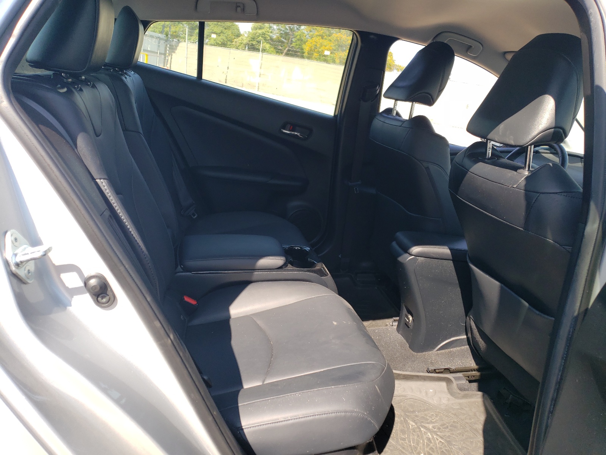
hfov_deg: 67.3
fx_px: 455
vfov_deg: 53.1
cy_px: 228
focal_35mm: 26
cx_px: 303
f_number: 1.5
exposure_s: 1/588
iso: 50
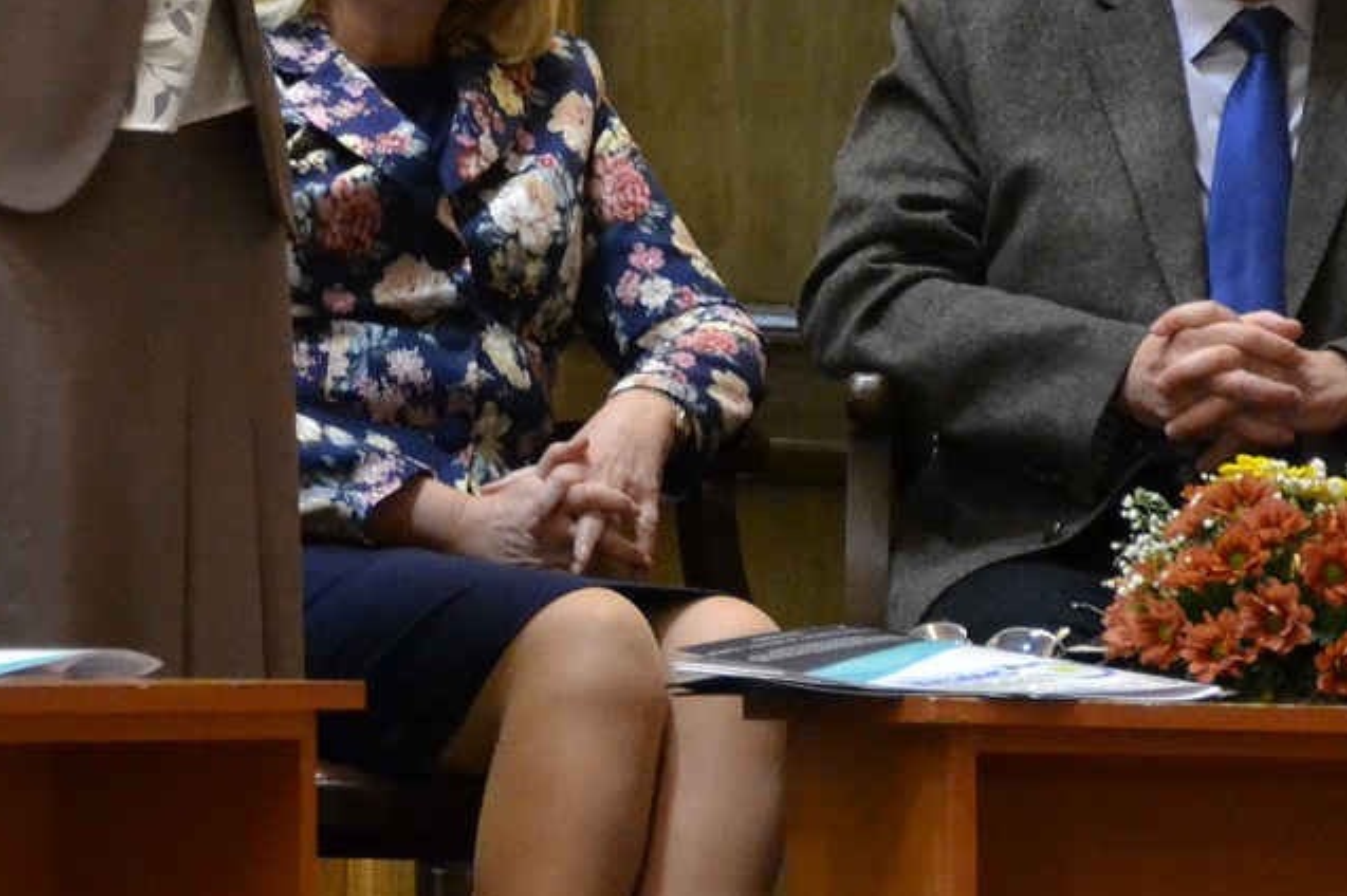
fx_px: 11630
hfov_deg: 6.6
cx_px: -347
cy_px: 187
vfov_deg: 4.4
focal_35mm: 311
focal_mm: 66
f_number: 5.6
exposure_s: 1/50
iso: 3200
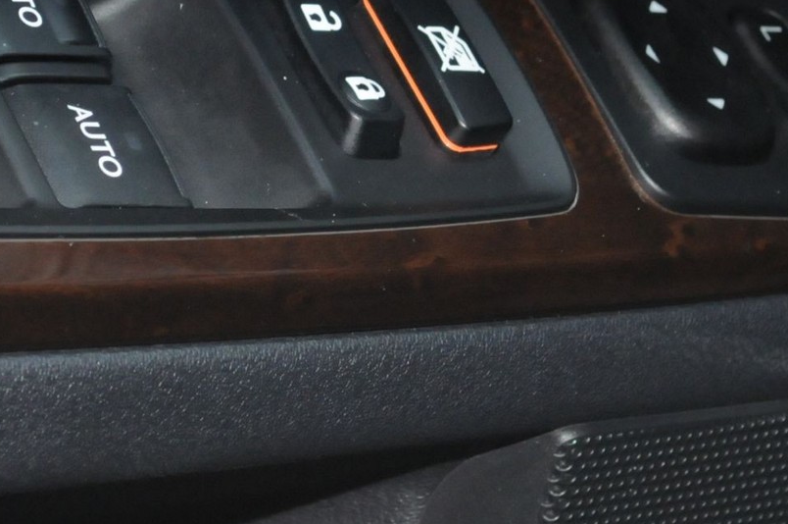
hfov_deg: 8.0
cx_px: 326
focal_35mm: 257
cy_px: -65
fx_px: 5609
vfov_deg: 5.3
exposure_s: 1/60
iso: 1250
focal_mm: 55
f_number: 8
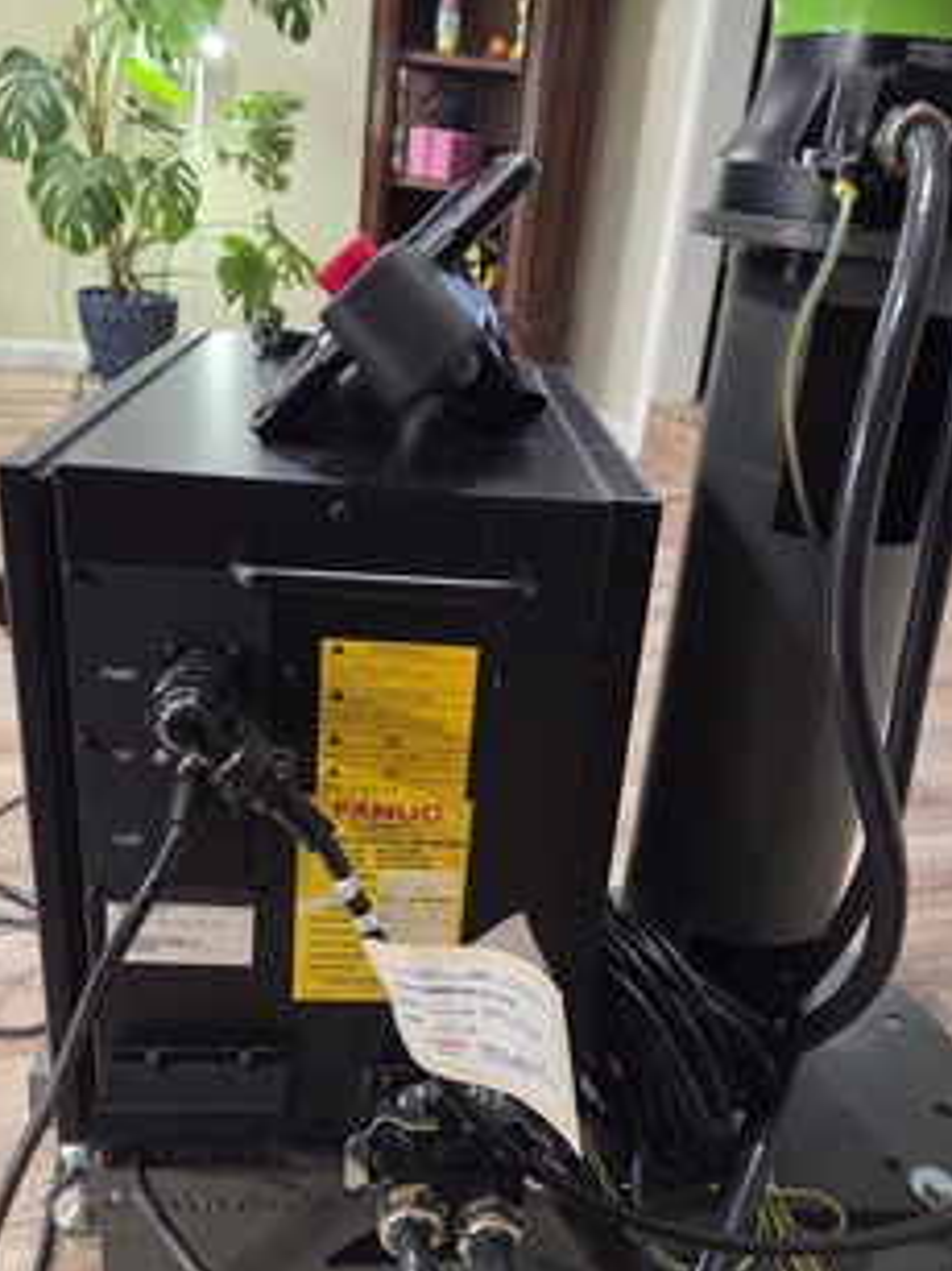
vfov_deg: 59.9
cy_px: 687
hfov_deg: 46.7
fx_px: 1101
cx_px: 534
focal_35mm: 30
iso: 1250
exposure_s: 1/120
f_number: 1.8
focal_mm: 5.4
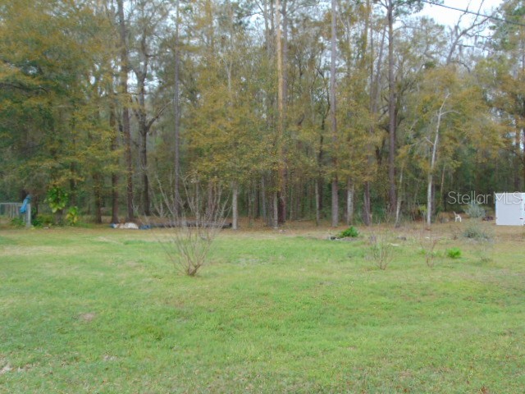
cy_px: 197
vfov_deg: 36.8
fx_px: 591
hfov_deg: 47.9
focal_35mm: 39
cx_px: 262
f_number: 3.3
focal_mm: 6.9
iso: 80
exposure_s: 1/320
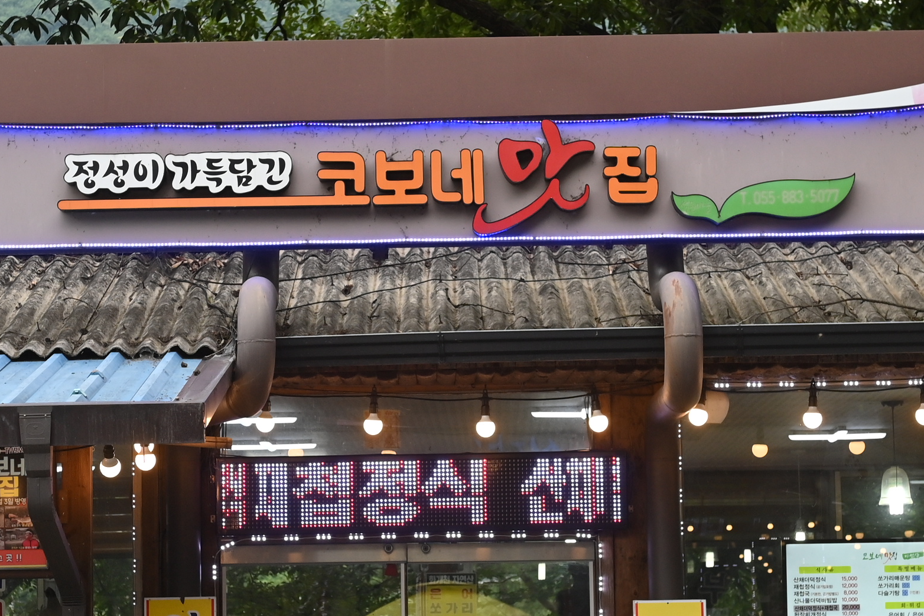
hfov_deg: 18.6
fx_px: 2823
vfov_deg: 12.4
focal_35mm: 110
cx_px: 413
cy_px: 390
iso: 200
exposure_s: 1/250
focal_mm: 38
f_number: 4
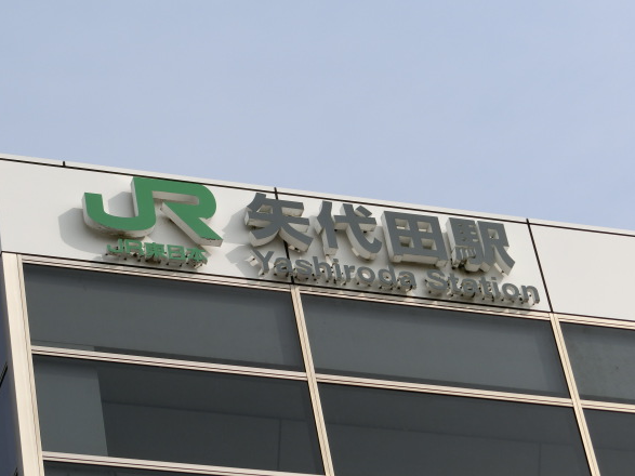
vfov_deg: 9.5
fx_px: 2861
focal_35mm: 156
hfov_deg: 12.7
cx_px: 291
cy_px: 225
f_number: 5.8
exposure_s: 1/640
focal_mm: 25.5
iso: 80
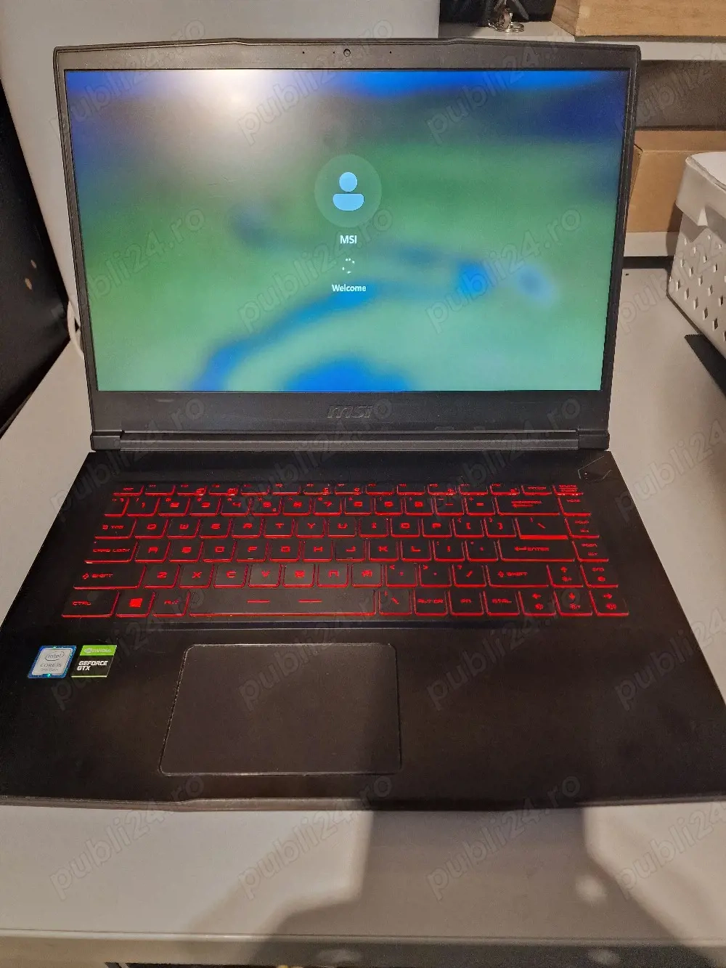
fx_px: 643
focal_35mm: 23
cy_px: 484
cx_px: 363
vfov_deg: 73.9
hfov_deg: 58.9
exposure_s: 1/100
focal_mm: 6.4
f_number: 1.8
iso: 800
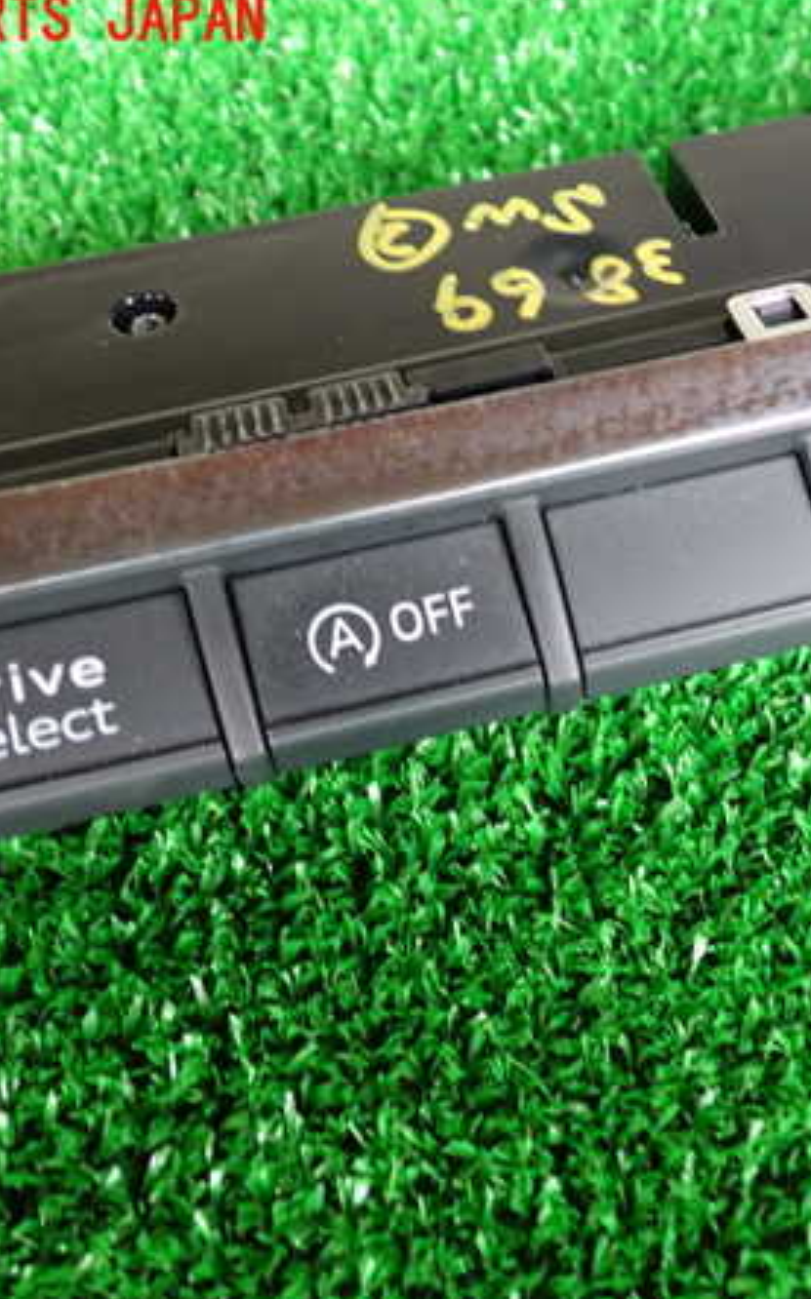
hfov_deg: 29.3
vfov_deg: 46.2
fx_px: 1523
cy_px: 644
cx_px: 612
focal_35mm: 43
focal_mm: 5.4
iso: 640
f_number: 2.3
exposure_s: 1/30
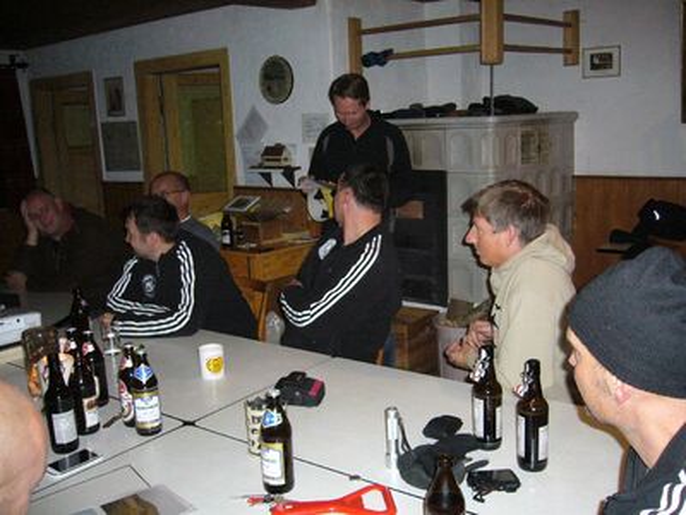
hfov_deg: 52.6
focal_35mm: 35
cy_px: 258
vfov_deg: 40.7
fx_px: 694
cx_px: 343
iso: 320
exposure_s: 1/60
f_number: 2.8
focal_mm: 5.8
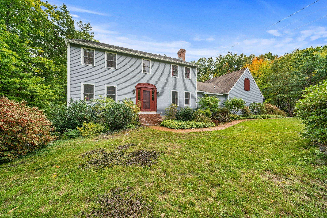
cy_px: 109
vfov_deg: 90.0
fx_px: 109
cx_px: 164
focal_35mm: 12
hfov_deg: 112.6
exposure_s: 1/50
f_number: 8
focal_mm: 12
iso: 100
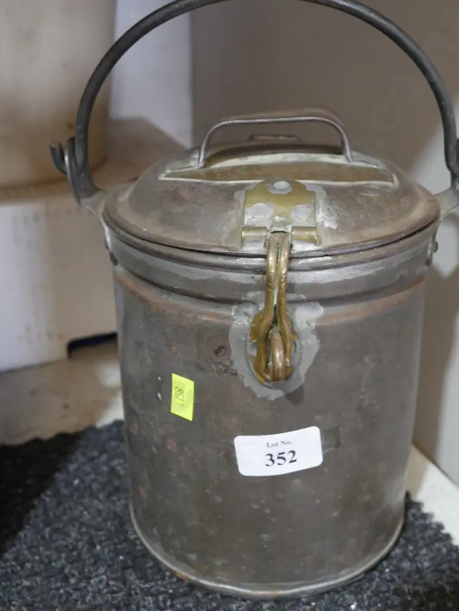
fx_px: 794
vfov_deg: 42.0
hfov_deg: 32.2
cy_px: 289
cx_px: 257
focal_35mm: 45
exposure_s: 1/60
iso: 1250
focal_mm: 20
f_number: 4.4
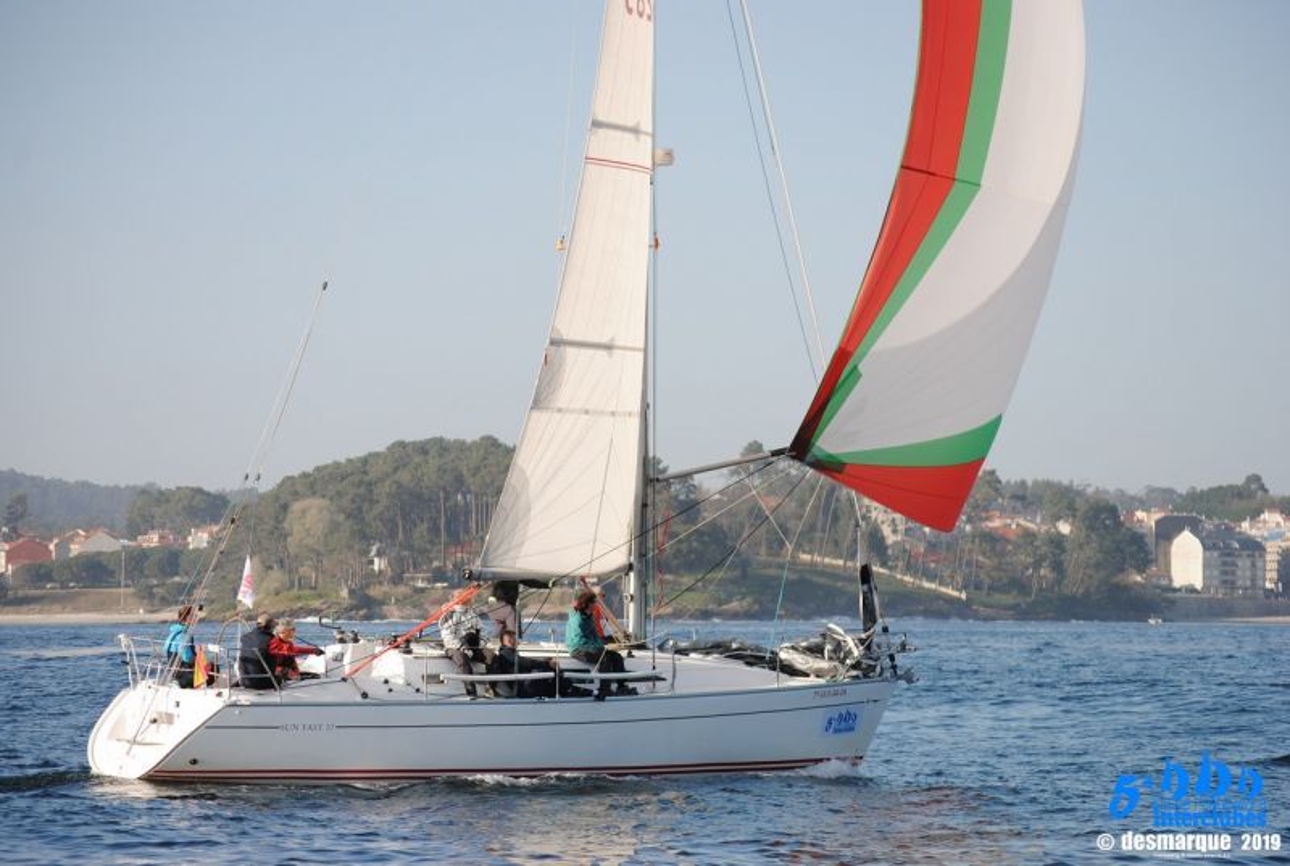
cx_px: 645
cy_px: 433
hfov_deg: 14.8
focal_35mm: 138
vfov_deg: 10.0
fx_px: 4955
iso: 125
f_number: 5.6
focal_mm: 92
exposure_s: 1/500
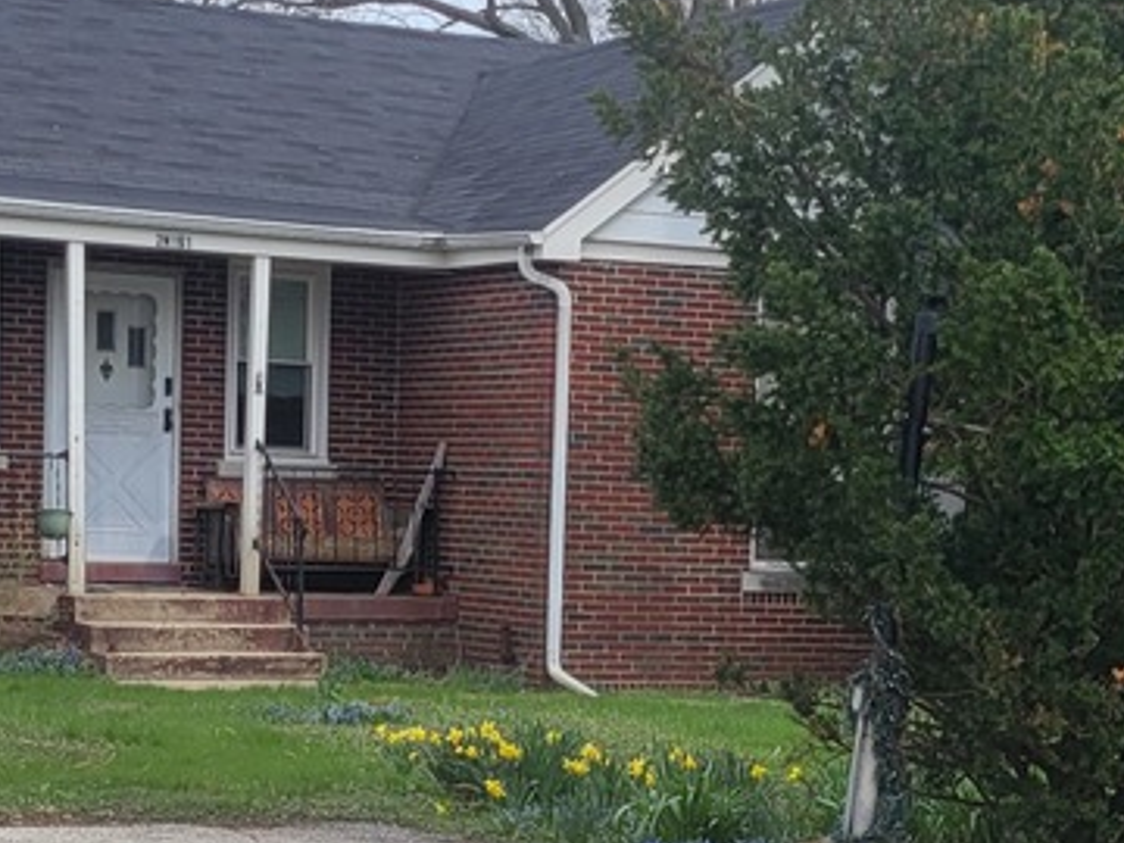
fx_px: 3377
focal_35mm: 104
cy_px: 787
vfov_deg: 14.1
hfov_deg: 18.7
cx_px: 918
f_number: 1.8
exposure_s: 1/1732
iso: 40
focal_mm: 5.4
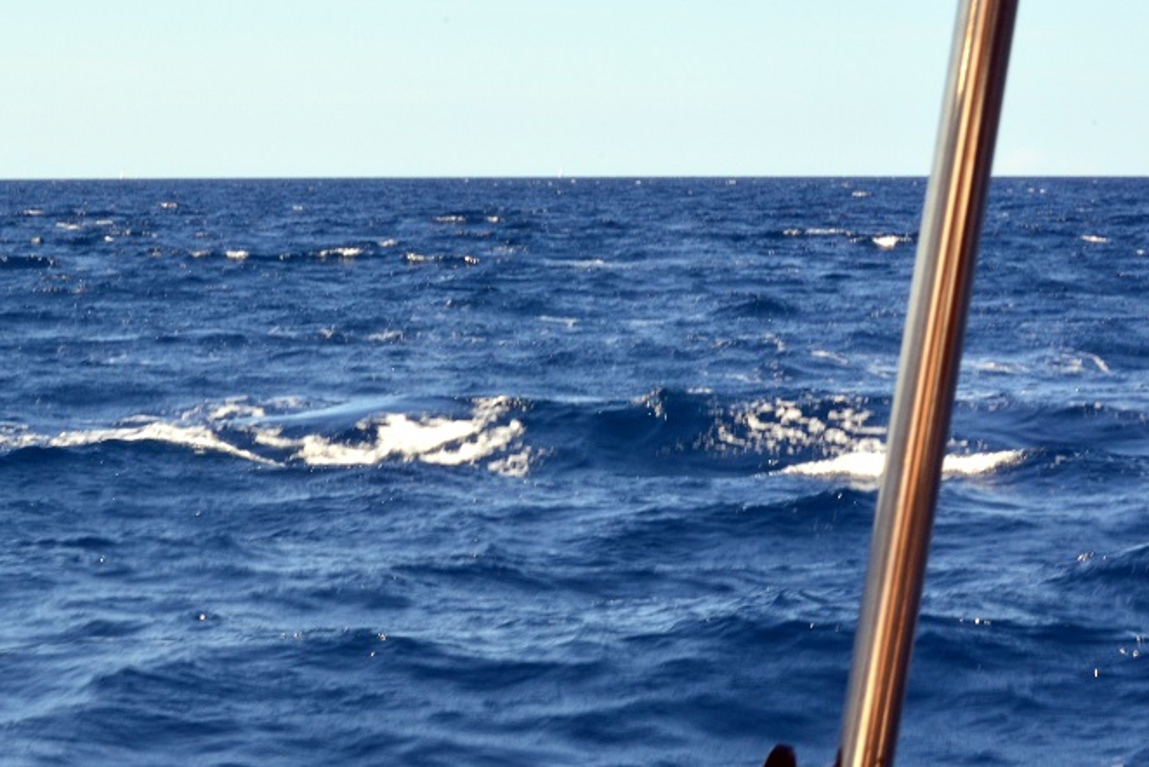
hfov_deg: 13.0
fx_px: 5045
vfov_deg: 8.7
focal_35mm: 158
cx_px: 506
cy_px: 400
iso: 450
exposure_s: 1/60
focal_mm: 70
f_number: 32
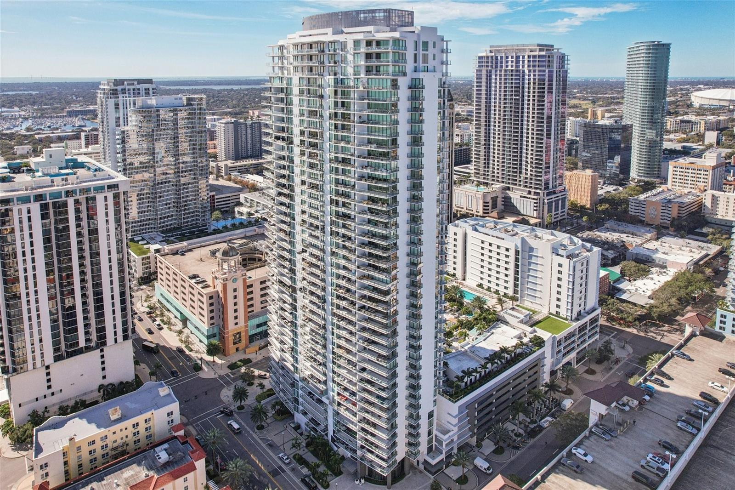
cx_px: 368
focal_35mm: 22
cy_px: 245
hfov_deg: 78.6
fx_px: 449
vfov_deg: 57.2
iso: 130
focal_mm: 8.4
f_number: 2.8
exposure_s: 1/2500
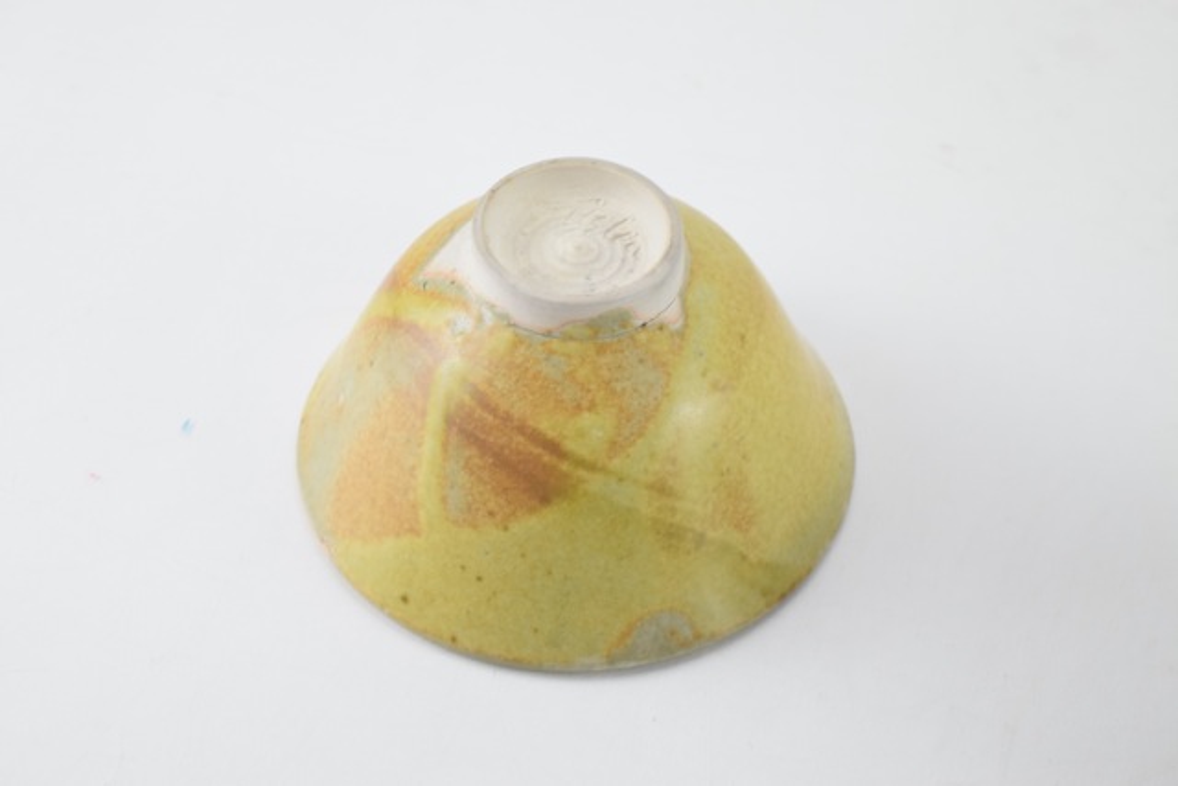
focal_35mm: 82
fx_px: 2700
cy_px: 393
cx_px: 589
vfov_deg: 16.6
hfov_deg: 24.6
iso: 800
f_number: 5.6
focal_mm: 55
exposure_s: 1/125
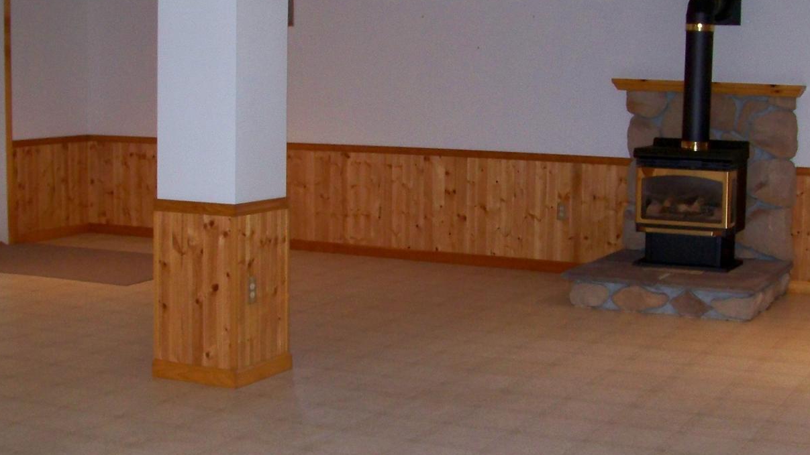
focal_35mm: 61
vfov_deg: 19.7
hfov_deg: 34.3
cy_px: 227
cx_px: 432
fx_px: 1310
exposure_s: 1/30
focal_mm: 5.85
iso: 200
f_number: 2.8
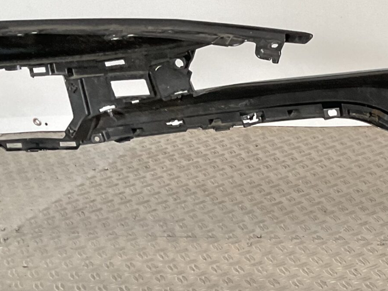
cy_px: 294
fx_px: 931
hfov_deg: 22.0
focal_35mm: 83
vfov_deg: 17.4
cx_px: 447
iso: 100
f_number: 1.8
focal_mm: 3
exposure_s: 1/50
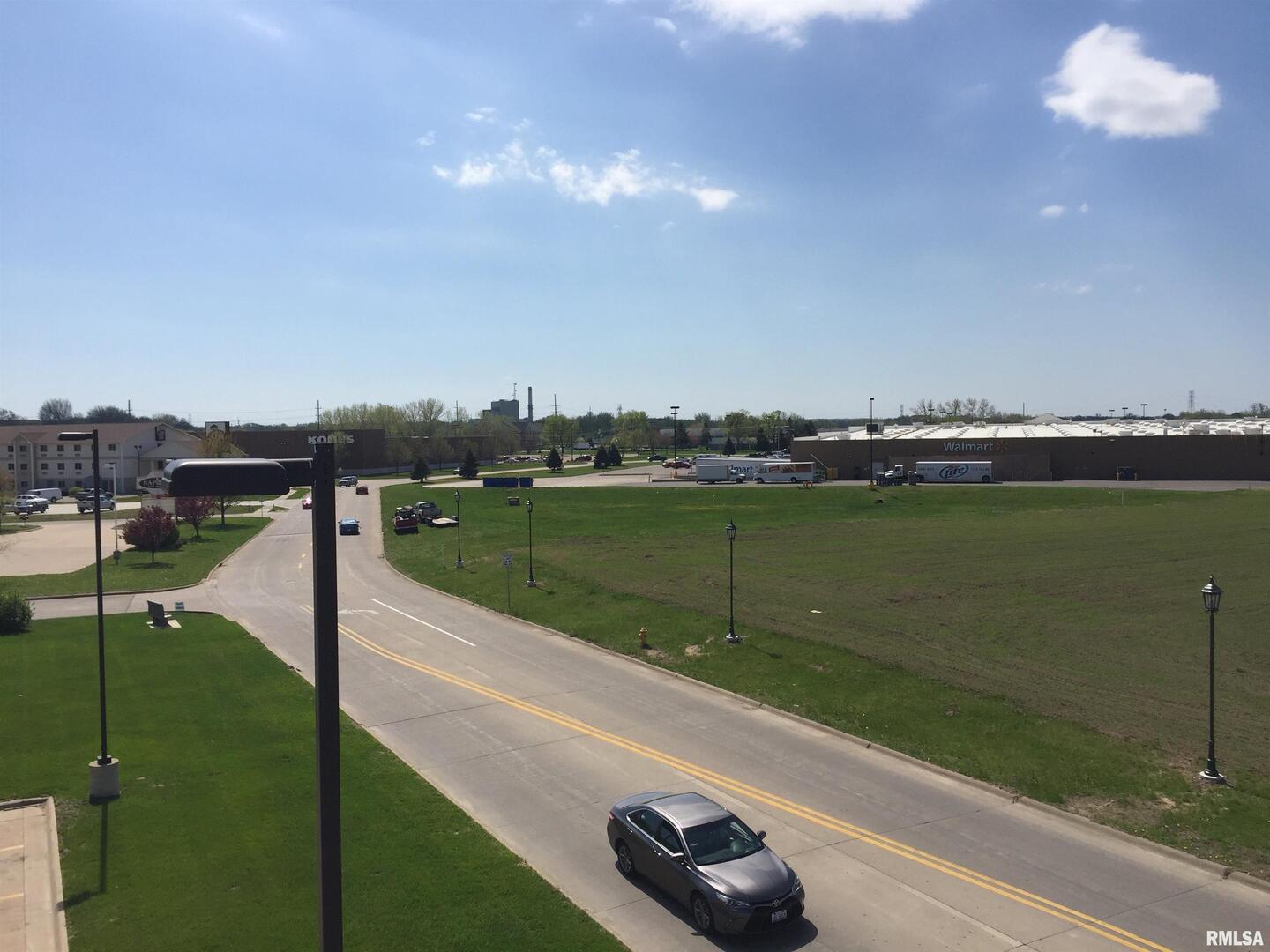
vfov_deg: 48.2
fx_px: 1064
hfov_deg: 61.7
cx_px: 635
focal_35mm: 29
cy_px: 476
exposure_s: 1/3968
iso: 32
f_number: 2.2
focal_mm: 4.15
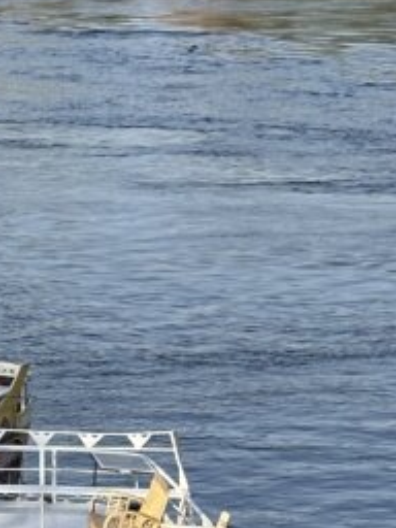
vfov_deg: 10.3
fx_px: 2929
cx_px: -390
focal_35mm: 192
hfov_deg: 7.4
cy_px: 303
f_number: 1.78
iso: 64
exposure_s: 1/2890
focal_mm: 6.86
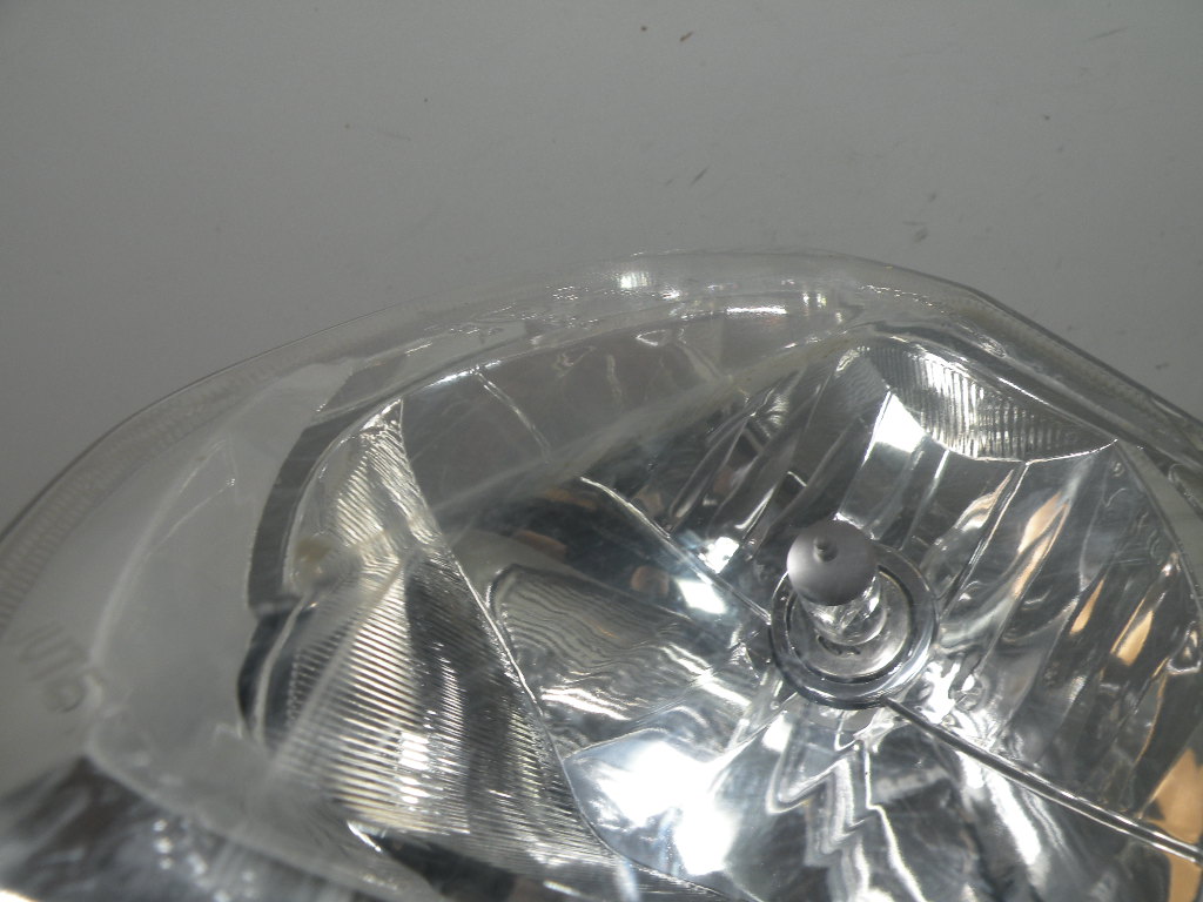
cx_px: 602
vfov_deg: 51.4
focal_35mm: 27
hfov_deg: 65.3
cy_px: 451
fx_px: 938
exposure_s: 1/105
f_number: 4.5
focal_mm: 4.7
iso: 64
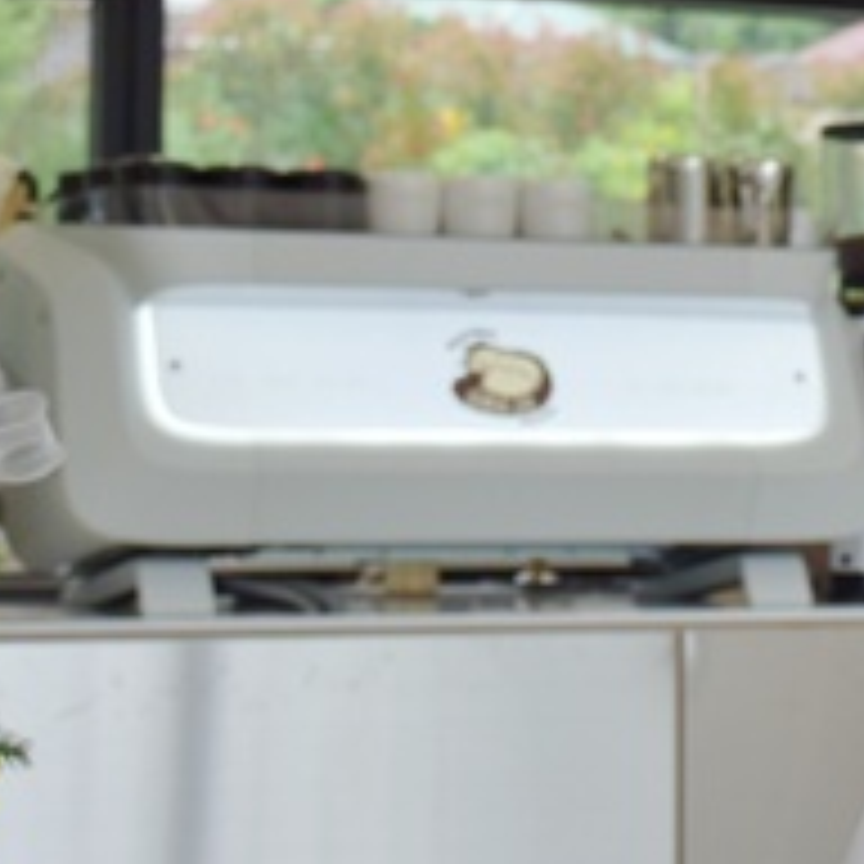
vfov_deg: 12.8
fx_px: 3840
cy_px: 322
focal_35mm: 136
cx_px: 1044
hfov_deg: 12.5
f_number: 6.3
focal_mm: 32
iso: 400
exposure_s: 1/160
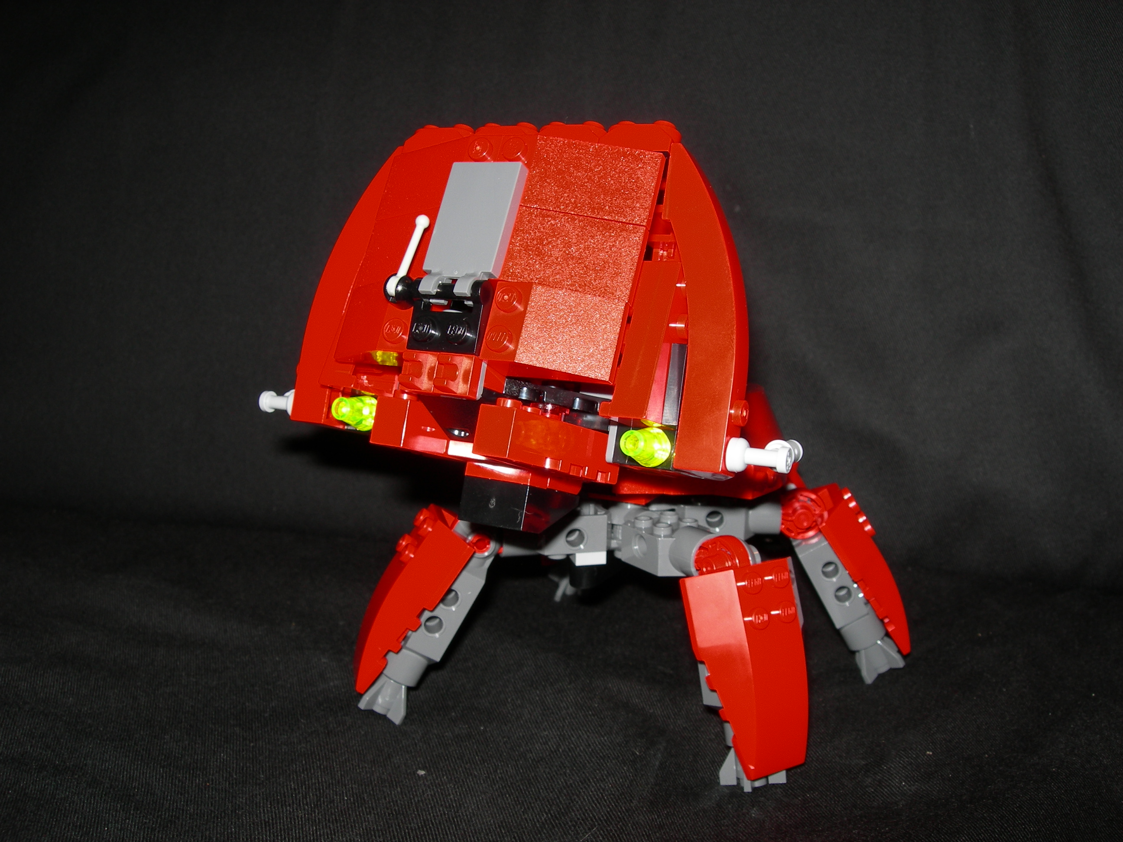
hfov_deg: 49.0
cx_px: 562
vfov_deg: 37.7
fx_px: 1233
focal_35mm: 38
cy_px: 421
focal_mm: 7.8
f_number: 4.8
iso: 50
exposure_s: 1/60.1
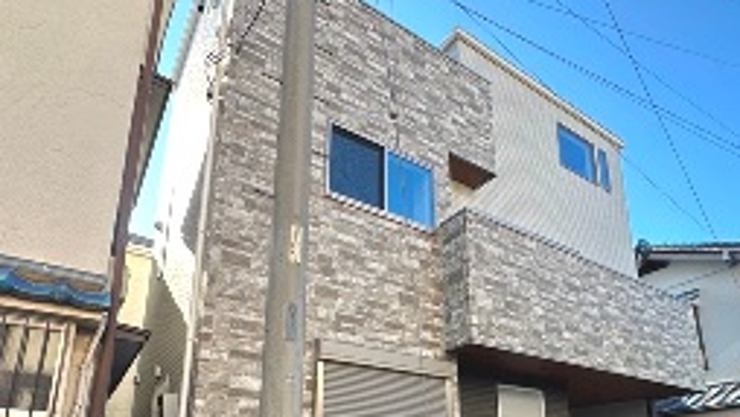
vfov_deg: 44.4
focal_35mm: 24
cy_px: 356
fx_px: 471
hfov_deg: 76.2
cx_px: 396
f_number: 2.2
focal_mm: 2.22
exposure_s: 1/290
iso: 40
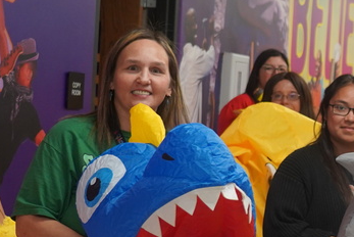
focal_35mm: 115
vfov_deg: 11.9
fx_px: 1132
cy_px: 206
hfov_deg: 16.5
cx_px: 493
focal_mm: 39
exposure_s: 1/160
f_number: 4
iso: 2000
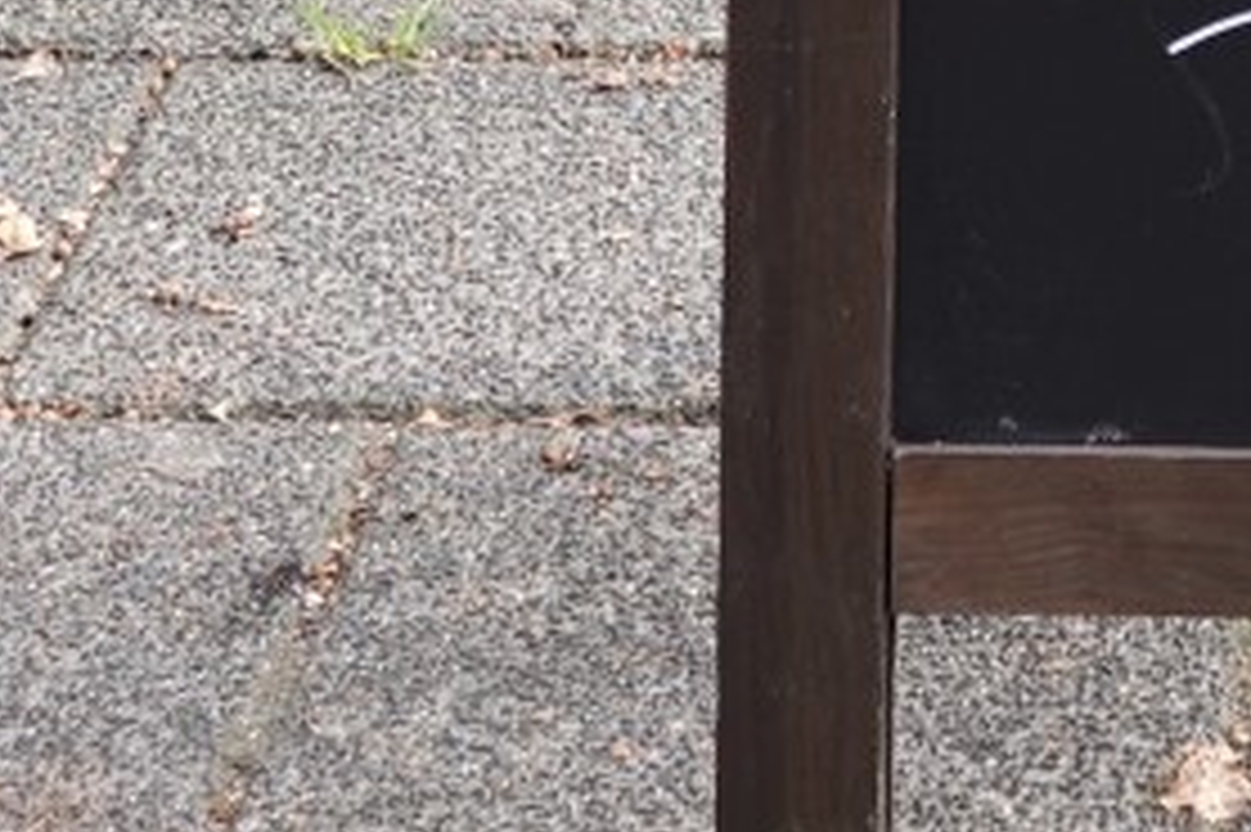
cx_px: 1809
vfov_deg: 5.7
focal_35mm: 233
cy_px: -1111
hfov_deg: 8.7
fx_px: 8092
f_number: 3.2
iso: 100
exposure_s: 1/50
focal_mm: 14.65
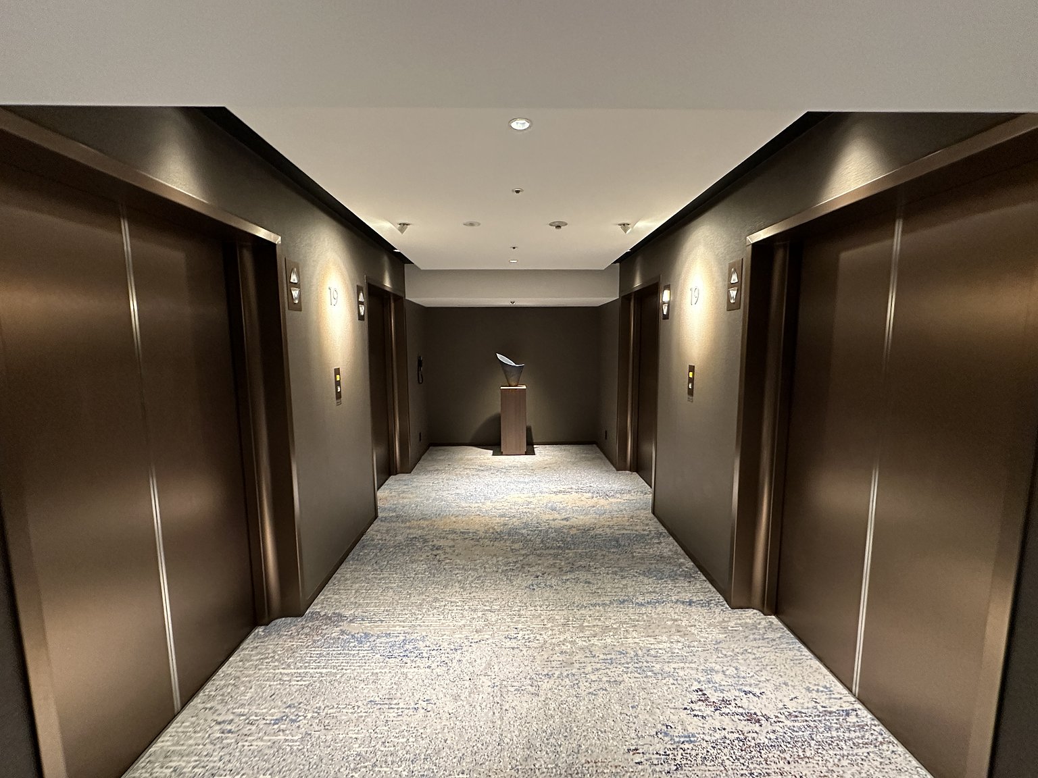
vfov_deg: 85.7
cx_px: 519
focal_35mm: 14
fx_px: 420
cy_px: 389
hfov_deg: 102.1
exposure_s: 1/60
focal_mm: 2.22
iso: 800
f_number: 2.2
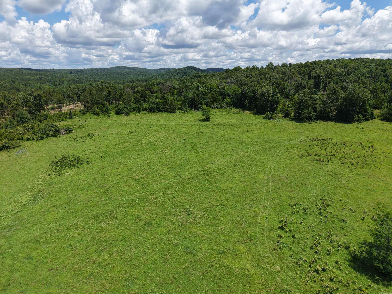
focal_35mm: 24
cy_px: 147
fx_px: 272
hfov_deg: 71.6
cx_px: 196
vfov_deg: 56.8
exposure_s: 1/5000
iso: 160
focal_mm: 8.67
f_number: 1.8
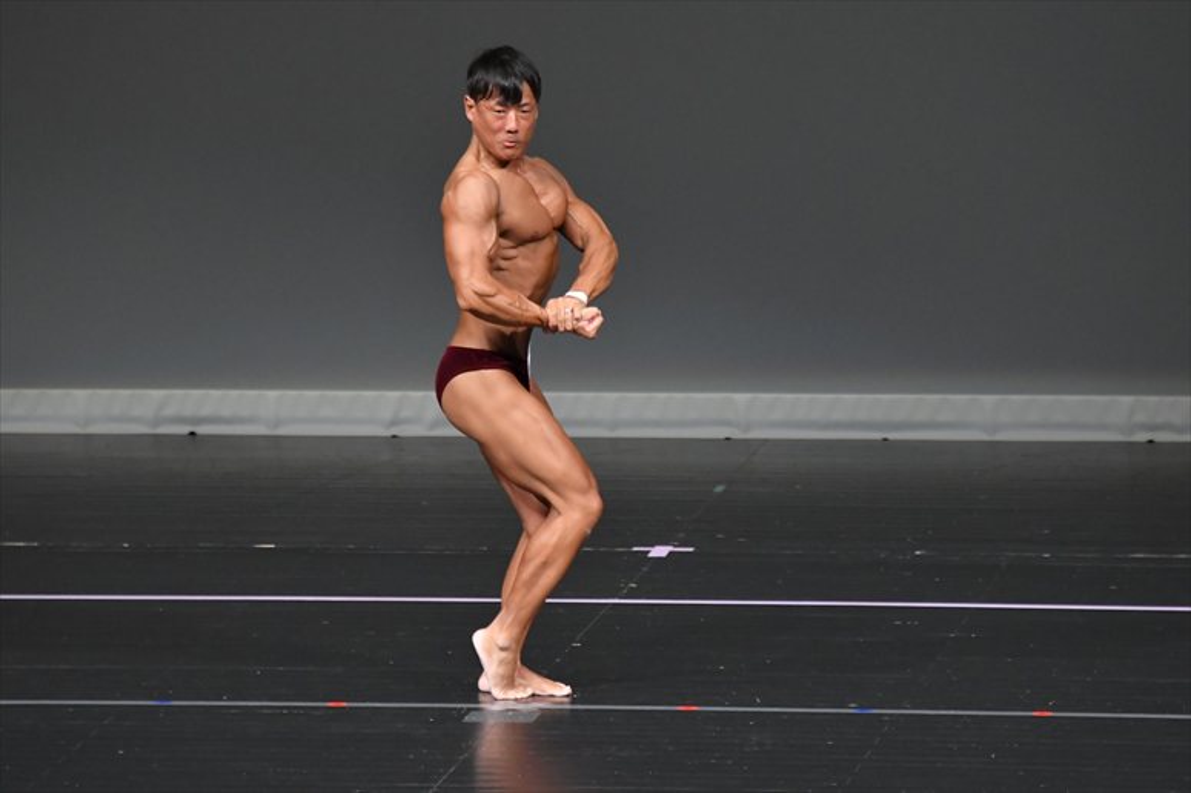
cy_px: 396
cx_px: 596
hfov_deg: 6.0
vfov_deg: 4.0
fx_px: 11408
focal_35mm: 345
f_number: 5.6
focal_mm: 230
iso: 4000
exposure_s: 1/400
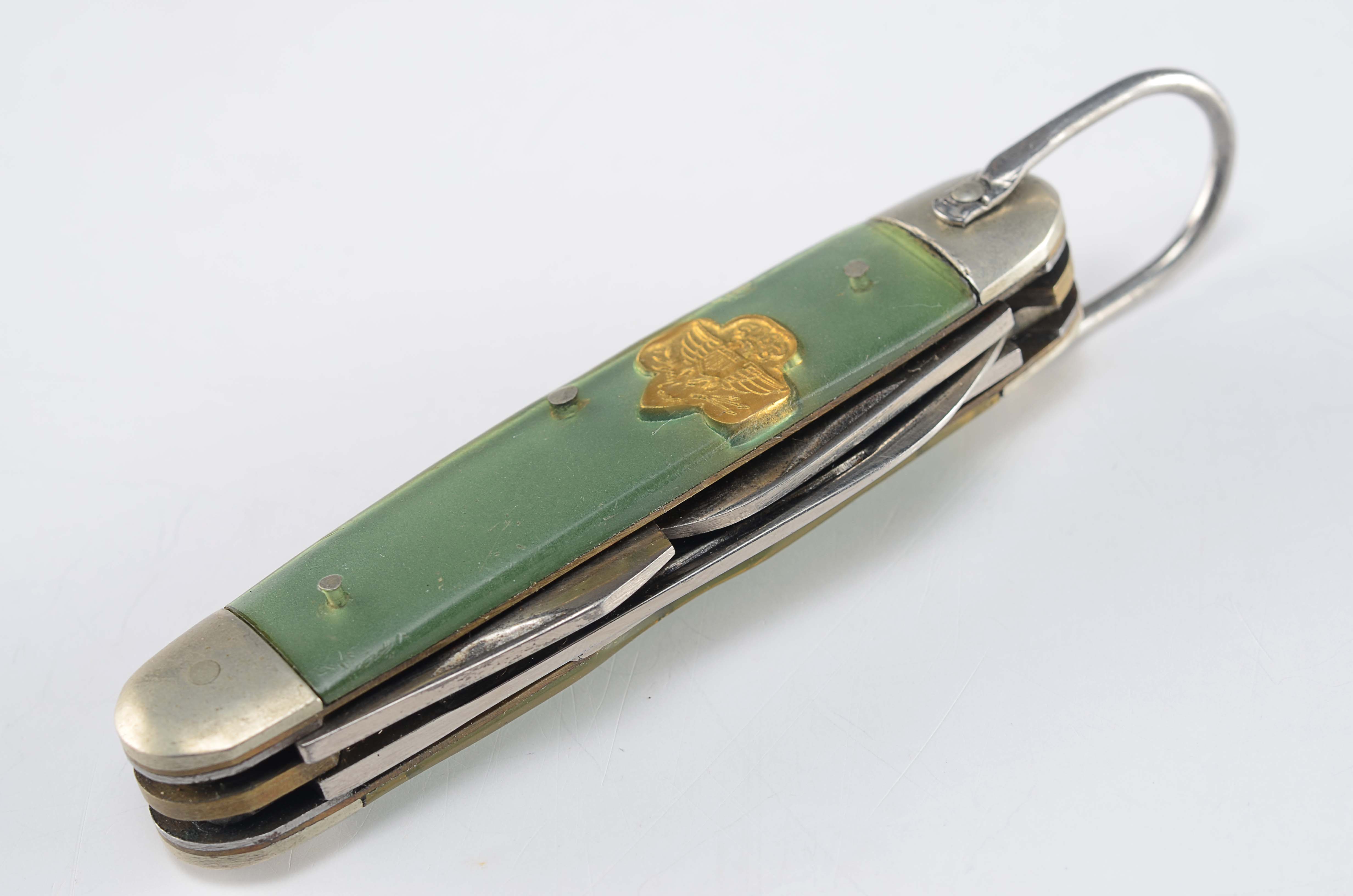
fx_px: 3375
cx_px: 676
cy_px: 448
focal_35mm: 90
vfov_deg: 15.1
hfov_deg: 22.7
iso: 100
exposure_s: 1/80
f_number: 10
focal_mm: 60
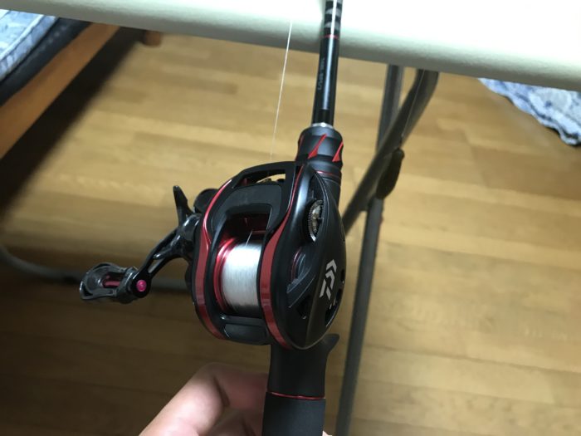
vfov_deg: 49.7
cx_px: 290
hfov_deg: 63.4
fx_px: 470
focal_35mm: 28
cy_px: 218
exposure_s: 1/17
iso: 80
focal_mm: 3.99
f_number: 1.8
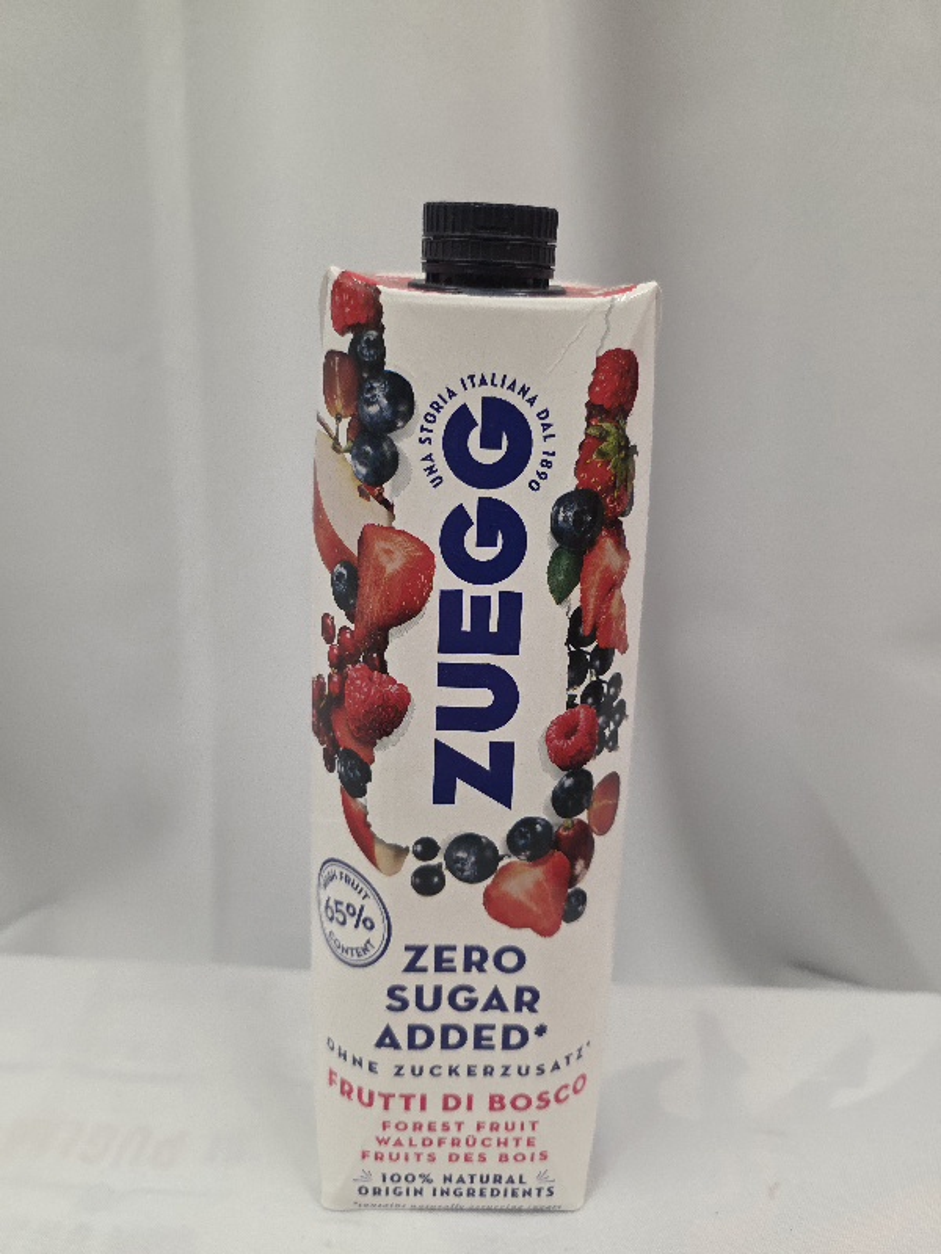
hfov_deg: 58.9
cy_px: 627
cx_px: 470
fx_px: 834
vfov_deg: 73.9
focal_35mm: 23
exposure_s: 1/101
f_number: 1.7
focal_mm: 6.3
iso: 400
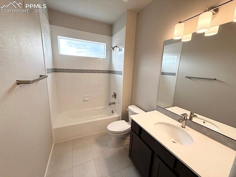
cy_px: 88
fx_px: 95
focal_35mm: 14
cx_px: 118
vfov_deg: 85.7
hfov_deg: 102.0
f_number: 2.2
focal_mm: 2.22
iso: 125
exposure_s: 1/120
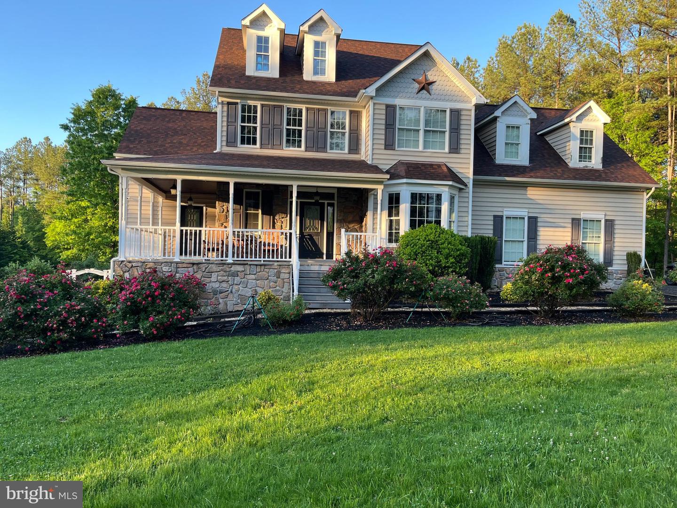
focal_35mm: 26
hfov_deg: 67.3
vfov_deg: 53.1
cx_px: 338
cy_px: 254
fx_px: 508
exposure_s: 1/161
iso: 40
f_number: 1.6
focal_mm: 5.1
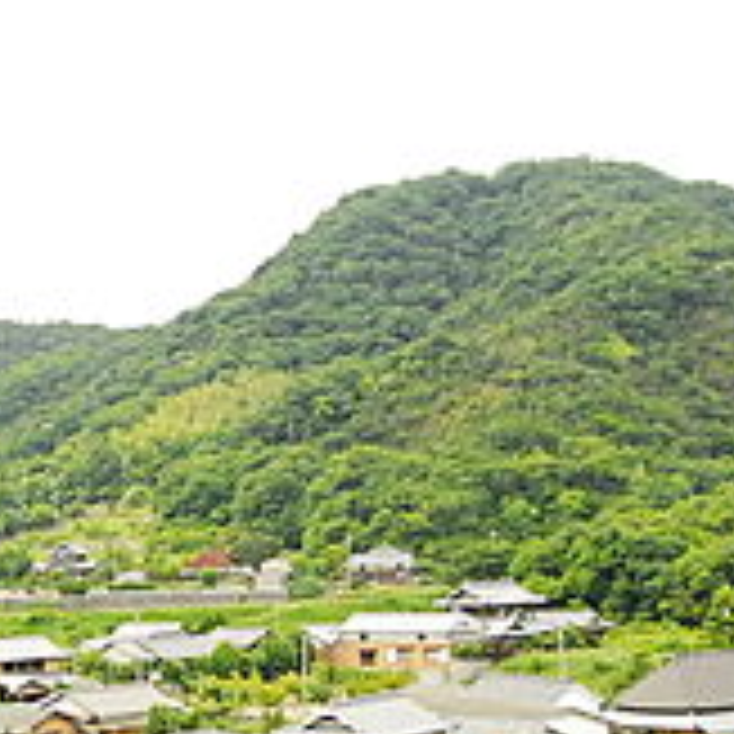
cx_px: -234
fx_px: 1693
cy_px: 545
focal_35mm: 71
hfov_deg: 21.9
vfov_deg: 24.2
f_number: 5.6
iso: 800
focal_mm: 15
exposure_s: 1/500
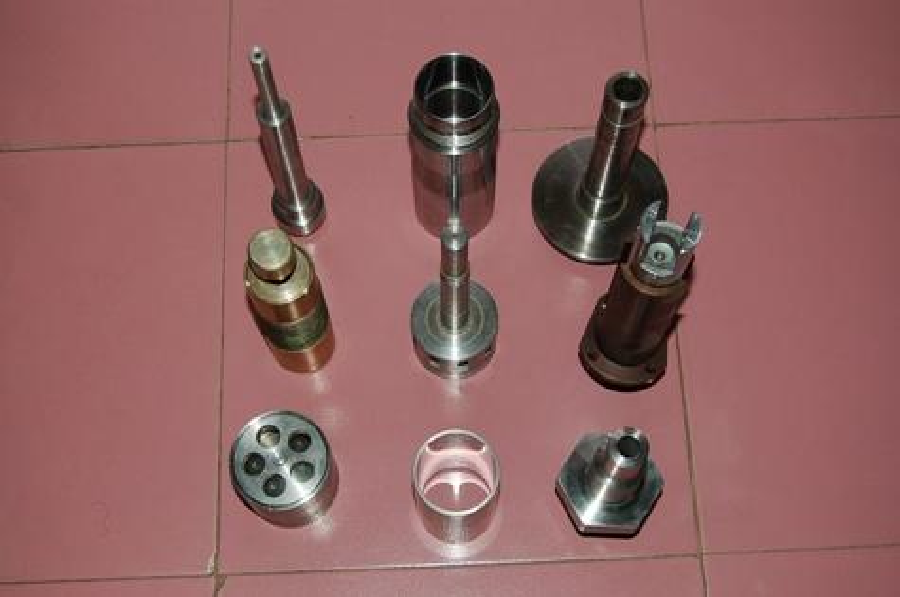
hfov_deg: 38.9
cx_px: 450
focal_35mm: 51
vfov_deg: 26.4
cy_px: 298
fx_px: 1273
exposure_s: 1/60
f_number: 5.6
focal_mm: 34
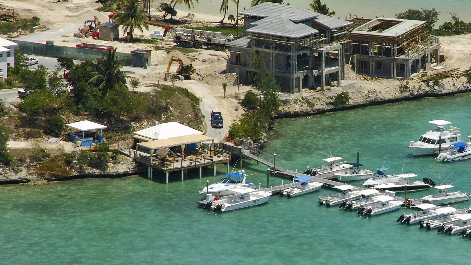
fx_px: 4359
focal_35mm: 349
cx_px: 377
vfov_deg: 3.5
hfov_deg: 6.2
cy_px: 168
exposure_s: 1/1000
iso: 400
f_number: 10
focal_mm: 110
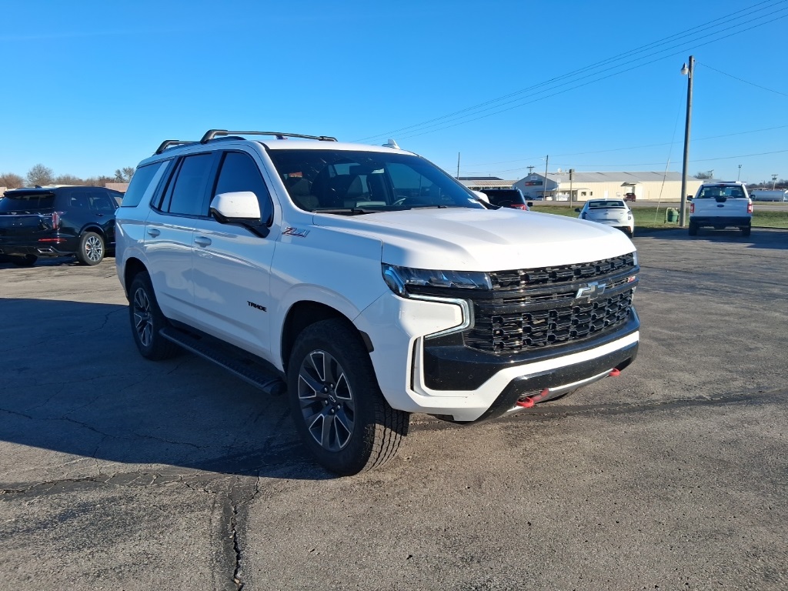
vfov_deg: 53.1
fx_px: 592
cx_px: 394
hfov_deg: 67.3
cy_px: 296
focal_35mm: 26
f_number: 1.8
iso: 25
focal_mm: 3.98
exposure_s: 1/515
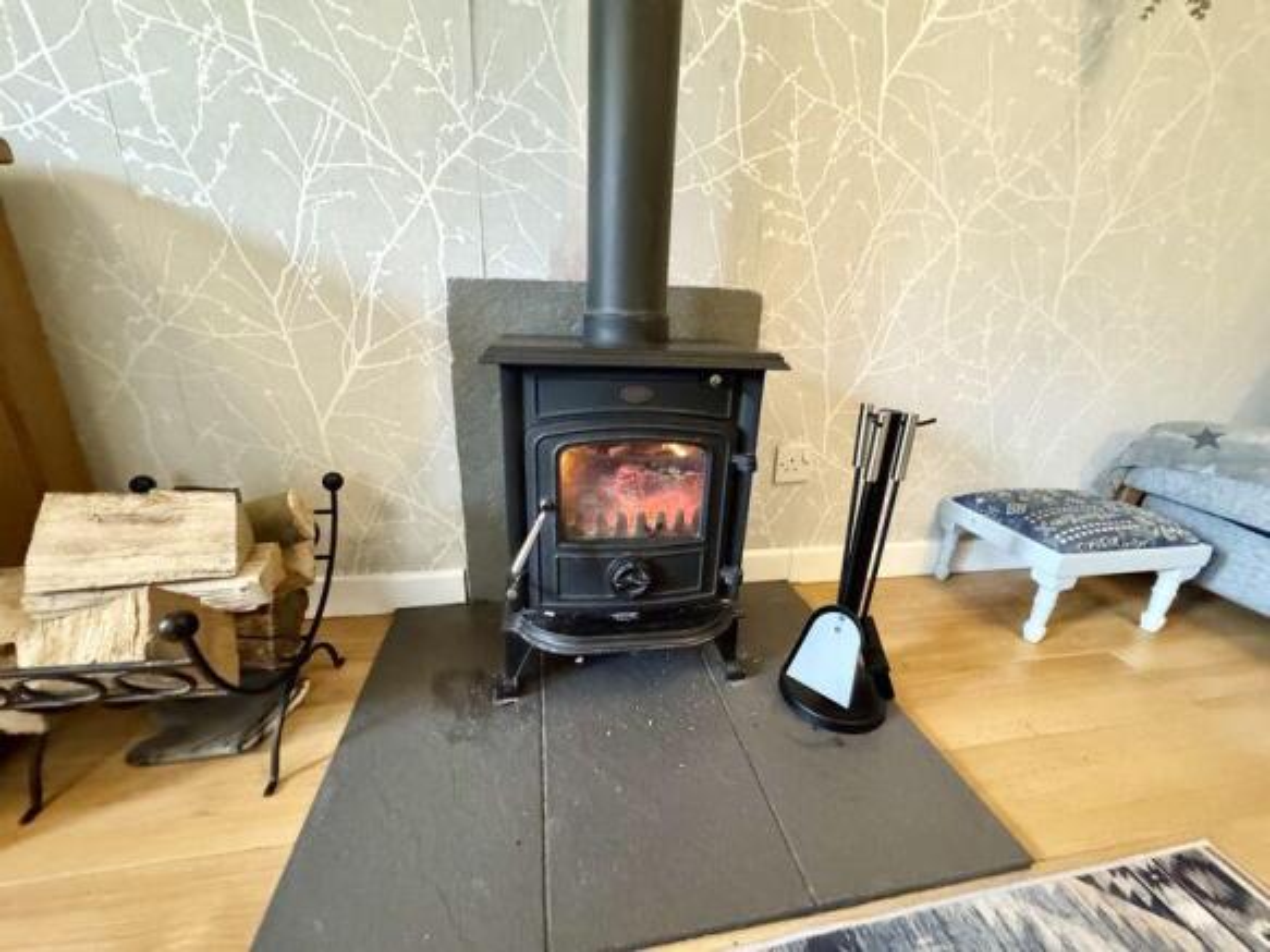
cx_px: 635
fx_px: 514
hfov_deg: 102.1
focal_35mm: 14
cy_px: 476
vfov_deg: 85.7
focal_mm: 2.22
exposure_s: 1/60
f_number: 2.2
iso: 1250
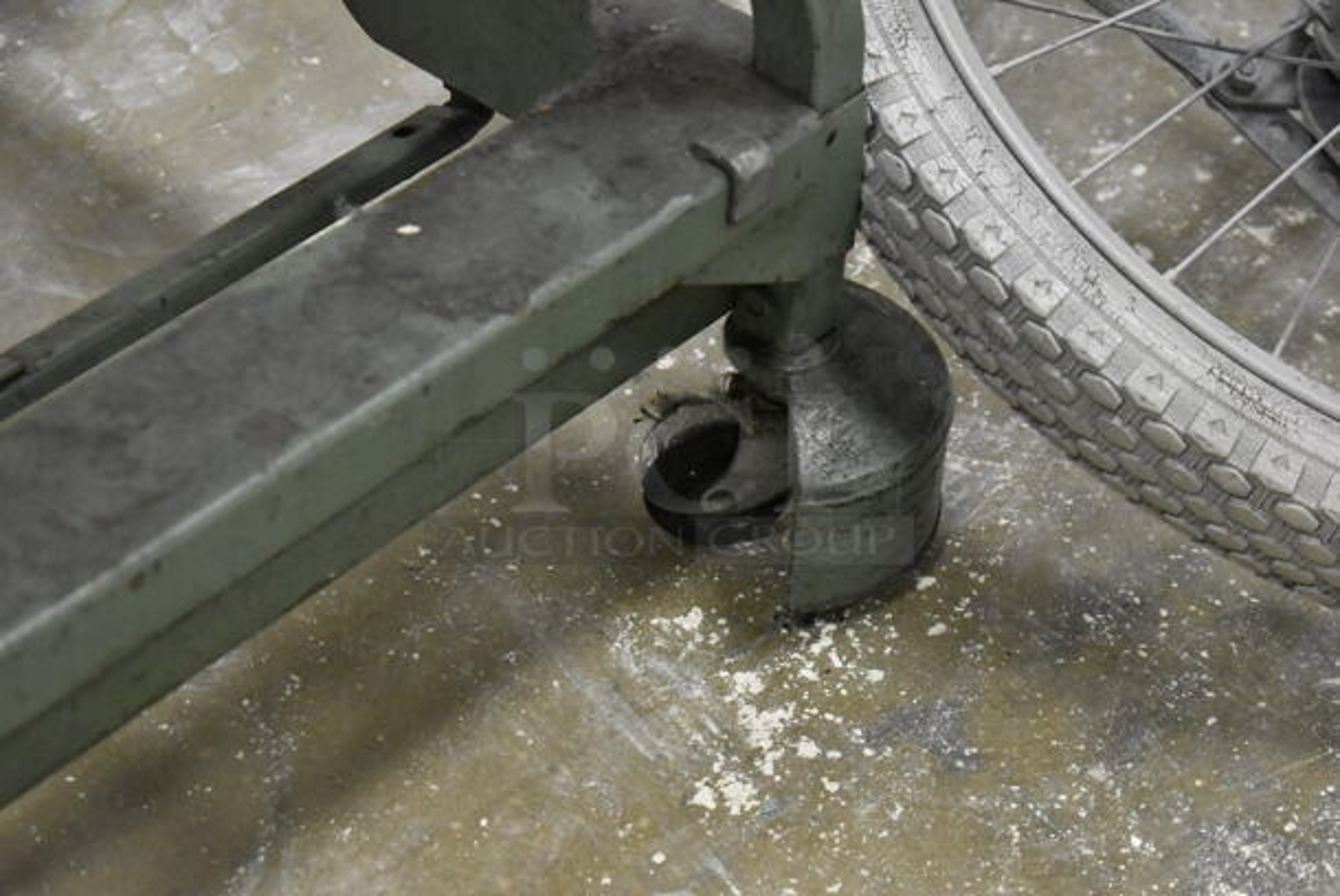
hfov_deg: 24.6
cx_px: 670
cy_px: 448
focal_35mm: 82
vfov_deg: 16.6
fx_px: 3074
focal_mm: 55
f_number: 5.6
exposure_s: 1/100
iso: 5000
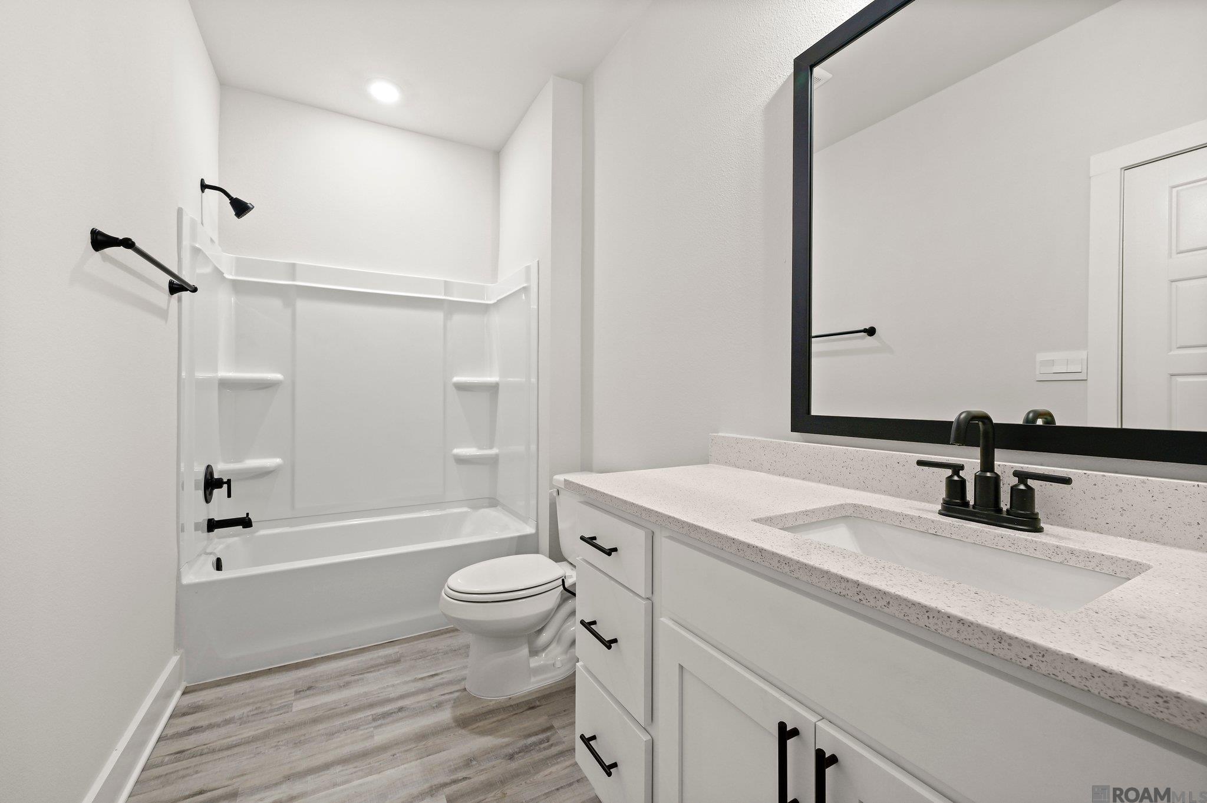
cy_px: 402
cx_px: 604
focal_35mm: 14
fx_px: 469
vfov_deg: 81.1
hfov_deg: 104.3
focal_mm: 14
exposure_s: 1/3
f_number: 10
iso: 200
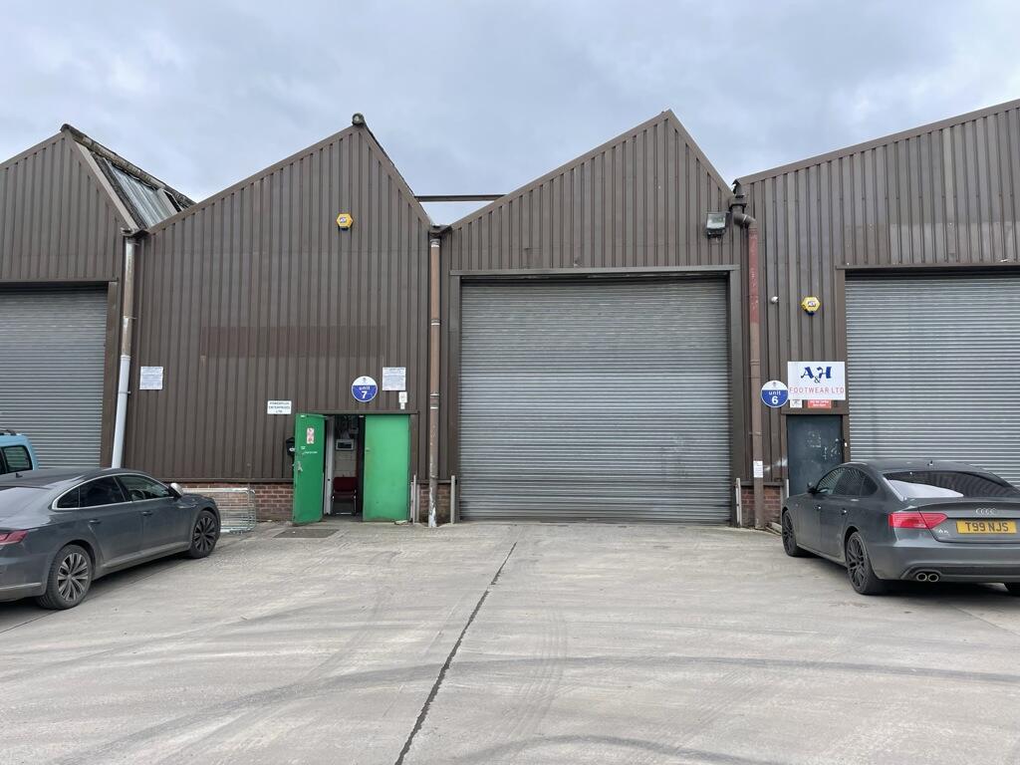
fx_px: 766
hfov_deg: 67.3
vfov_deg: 53.1
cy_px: 382
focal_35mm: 26
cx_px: 510
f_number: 1.6
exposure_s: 1/647
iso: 32
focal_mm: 4.2
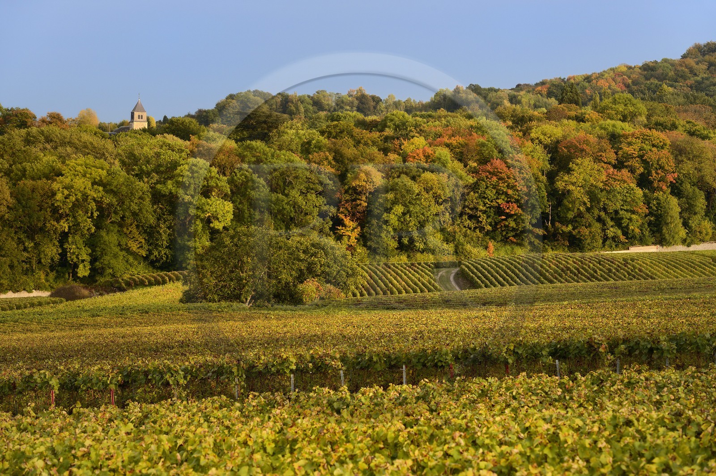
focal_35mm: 120
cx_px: 358
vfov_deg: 11.4
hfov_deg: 17.1
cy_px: 238
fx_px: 2385
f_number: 8
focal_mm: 120
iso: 400
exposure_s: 1/200
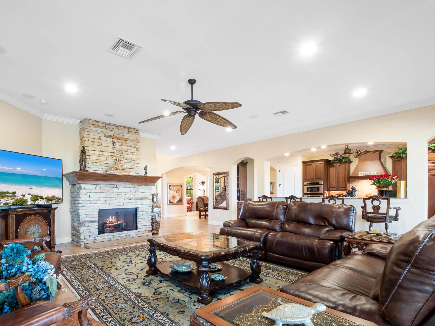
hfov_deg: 87.3
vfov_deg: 70.8
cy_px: 197
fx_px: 226
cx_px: 189
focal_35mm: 18
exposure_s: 1.3
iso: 200
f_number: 7.1
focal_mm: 7
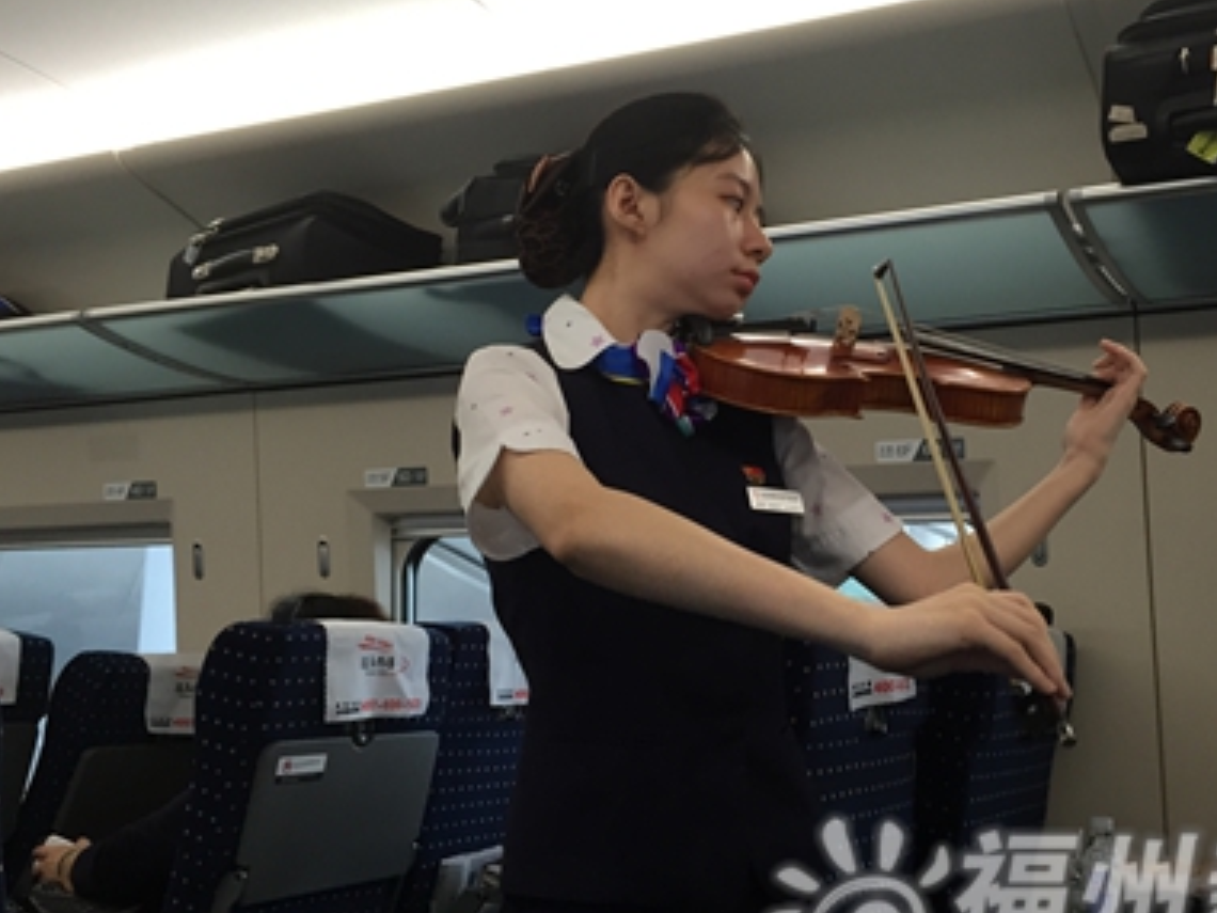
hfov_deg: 44.5
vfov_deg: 34.3
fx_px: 1477
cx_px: 743
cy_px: 424
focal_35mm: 42
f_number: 2.2
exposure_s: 1/30
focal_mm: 4.15
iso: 40
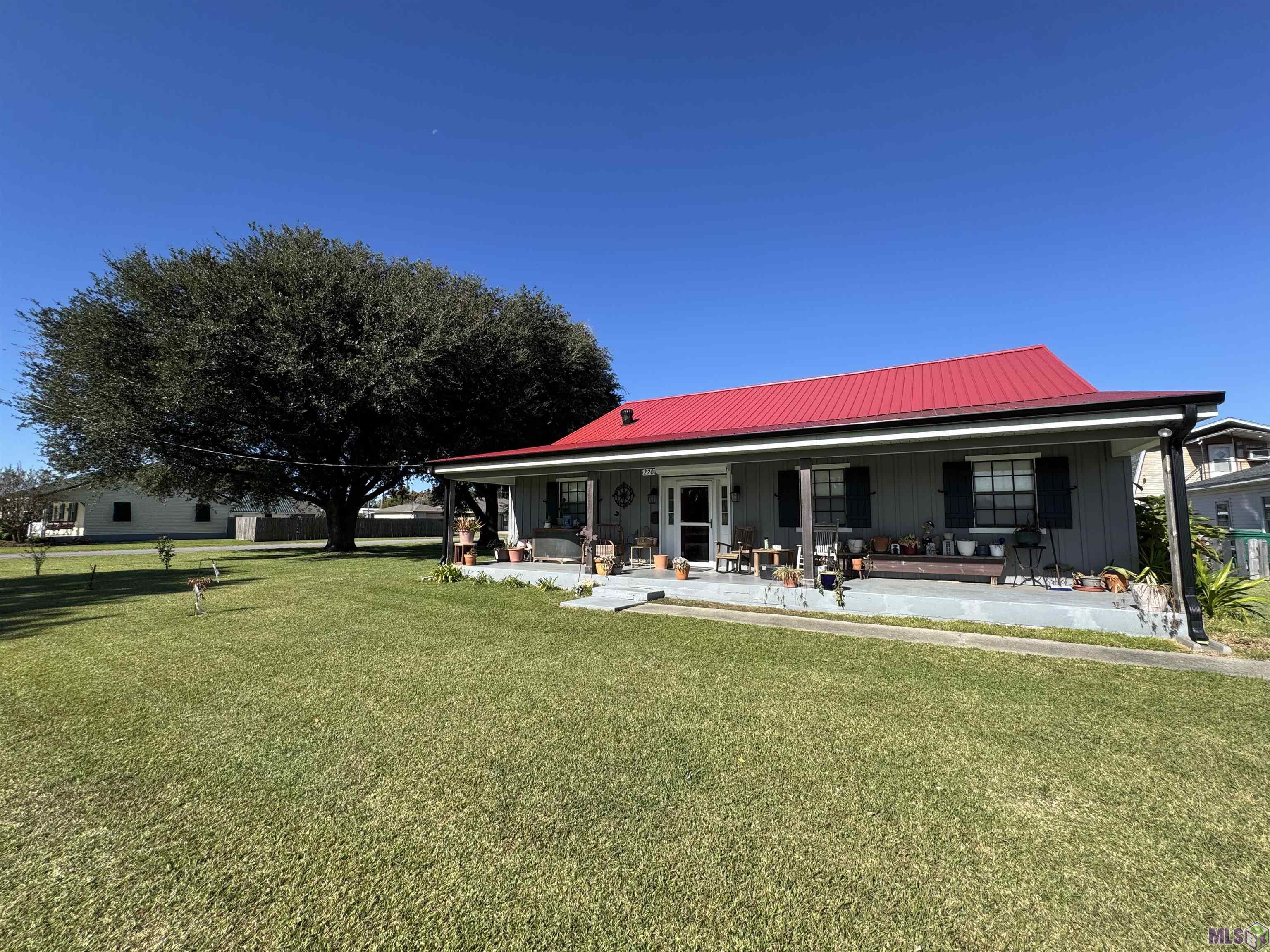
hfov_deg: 102.1
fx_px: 514
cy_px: 476
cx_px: 635
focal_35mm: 14
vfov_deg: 85.7
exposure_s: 1/1395
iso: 50
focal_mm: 2.22
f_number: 2.2
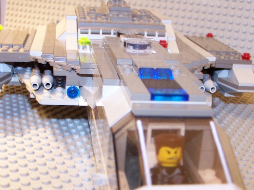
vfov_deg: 24.8
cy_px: 95
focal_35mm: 59
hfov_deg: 32.7
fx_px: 433
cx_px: 127
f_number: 3.1
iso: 80
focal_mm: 9.8
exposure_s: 1/2
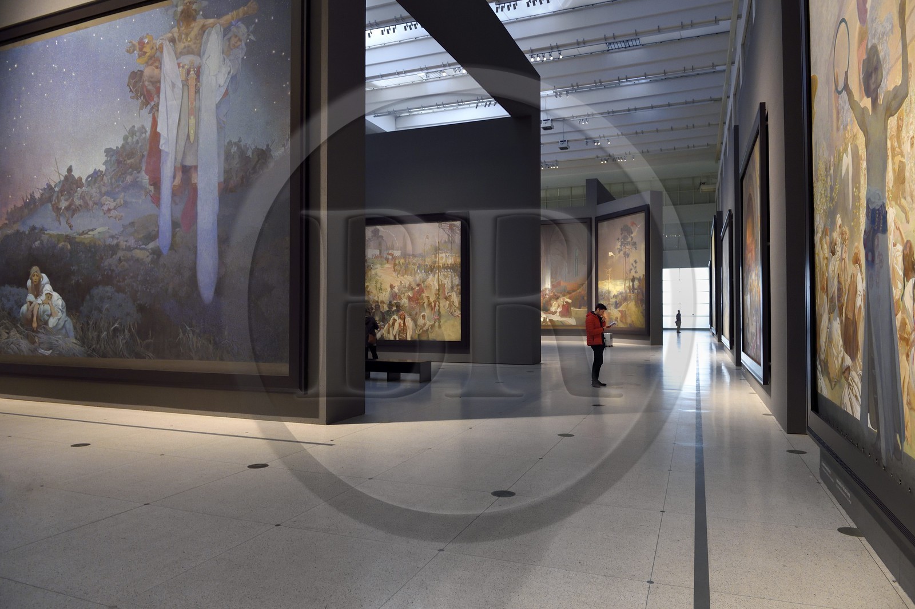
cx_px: 458
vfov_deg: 53.1
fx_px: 609
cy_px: 304
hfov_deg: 73.8
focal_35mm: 24
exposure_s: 1/13
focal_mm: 24
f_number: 5.6
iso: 1600
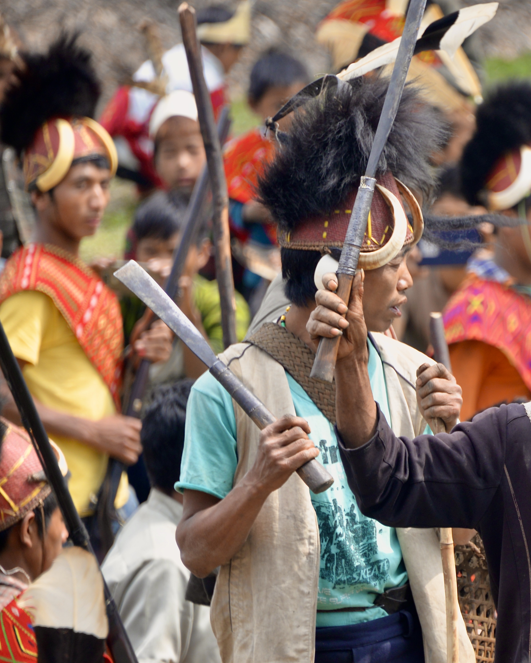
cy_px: 331
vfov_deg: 5.5
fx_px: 6916
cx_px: 448
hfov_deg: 4.4
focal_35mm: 352
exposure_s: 1/400
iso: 400
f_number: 5.6
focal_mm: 250
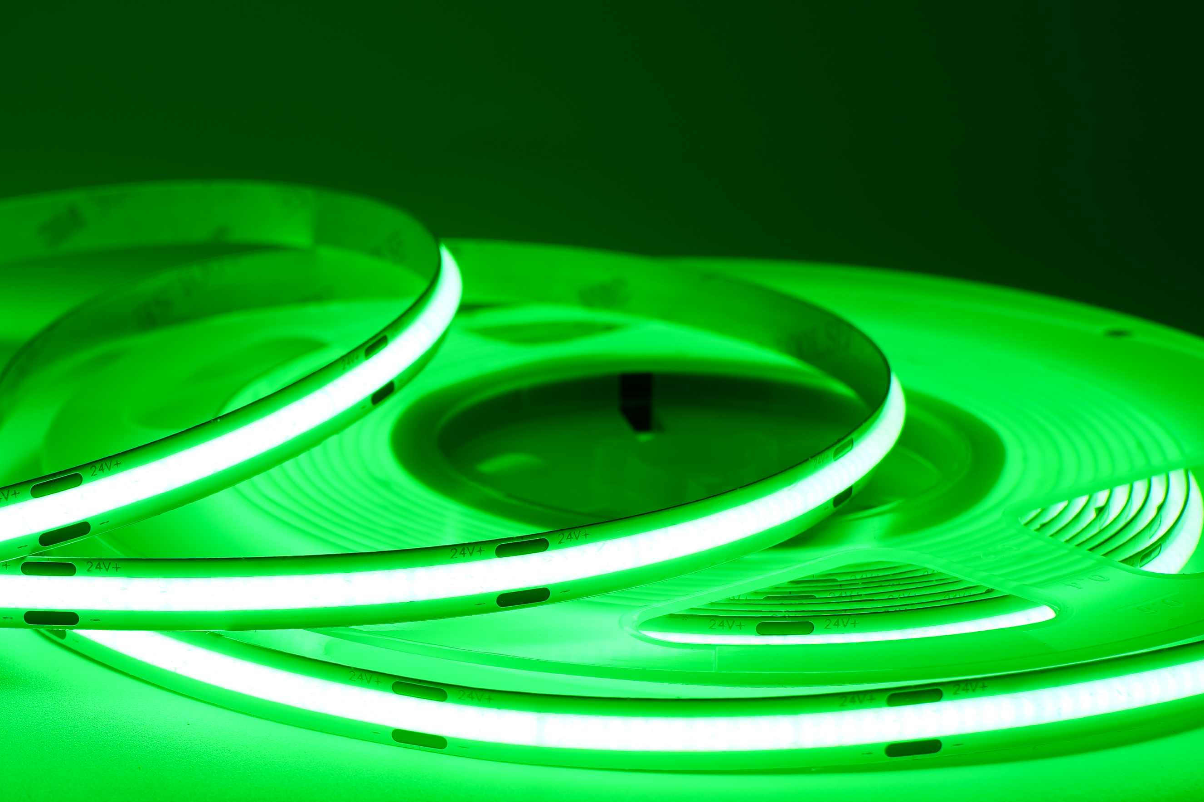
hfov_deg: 16.6
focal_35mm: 122
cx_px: 142
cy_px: 551
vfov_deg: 11.2
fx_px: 4079
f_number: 9
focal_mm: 54
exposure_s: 1/200
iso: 50
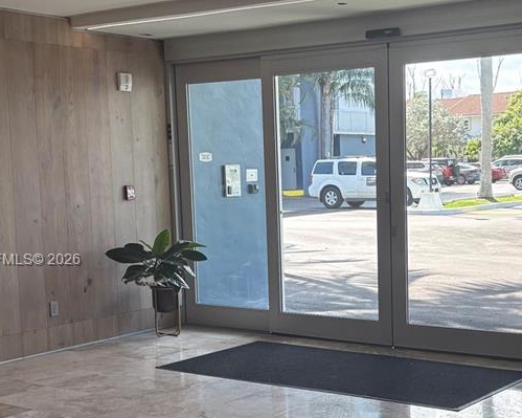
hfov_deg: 30.7
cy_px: 261
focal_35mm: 61
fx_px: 942
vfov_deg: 24.9
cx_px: 358
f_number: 1.6
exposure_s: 1/289
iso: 64
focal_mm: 5.96
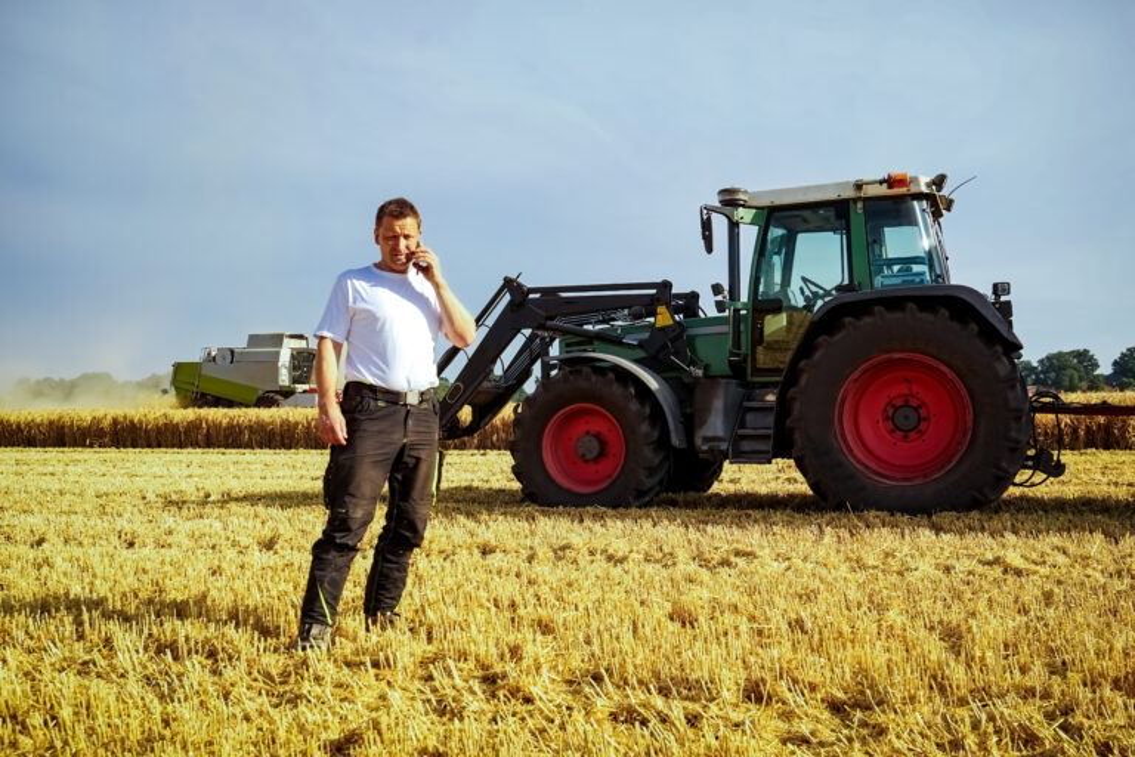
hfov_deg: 55.8
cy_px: 378
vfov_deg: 38.9
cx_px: 568
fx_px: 1072
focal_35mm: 34
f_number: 7.1
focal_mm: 34
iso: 100
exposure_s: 1/200
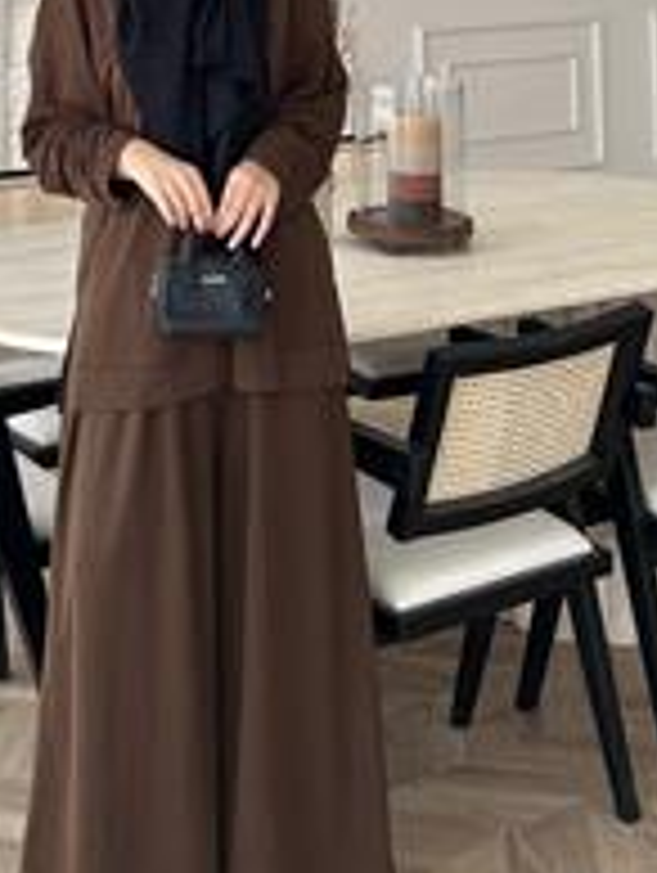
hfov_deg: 28.3
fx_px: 1288
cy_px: 160
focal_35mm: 51
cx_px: 184
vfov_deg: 36.1
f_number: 1.78
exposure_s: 1/268
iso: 80
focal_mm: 6.86
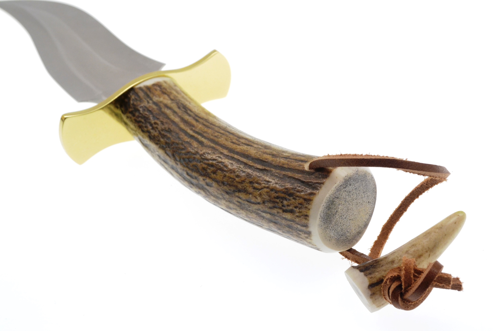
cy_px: 166
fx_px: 725
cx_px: 248
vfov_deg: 25.8
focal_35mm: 52
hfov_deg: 37.8
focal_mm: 35
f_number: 11
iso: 1600
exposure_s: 1/160
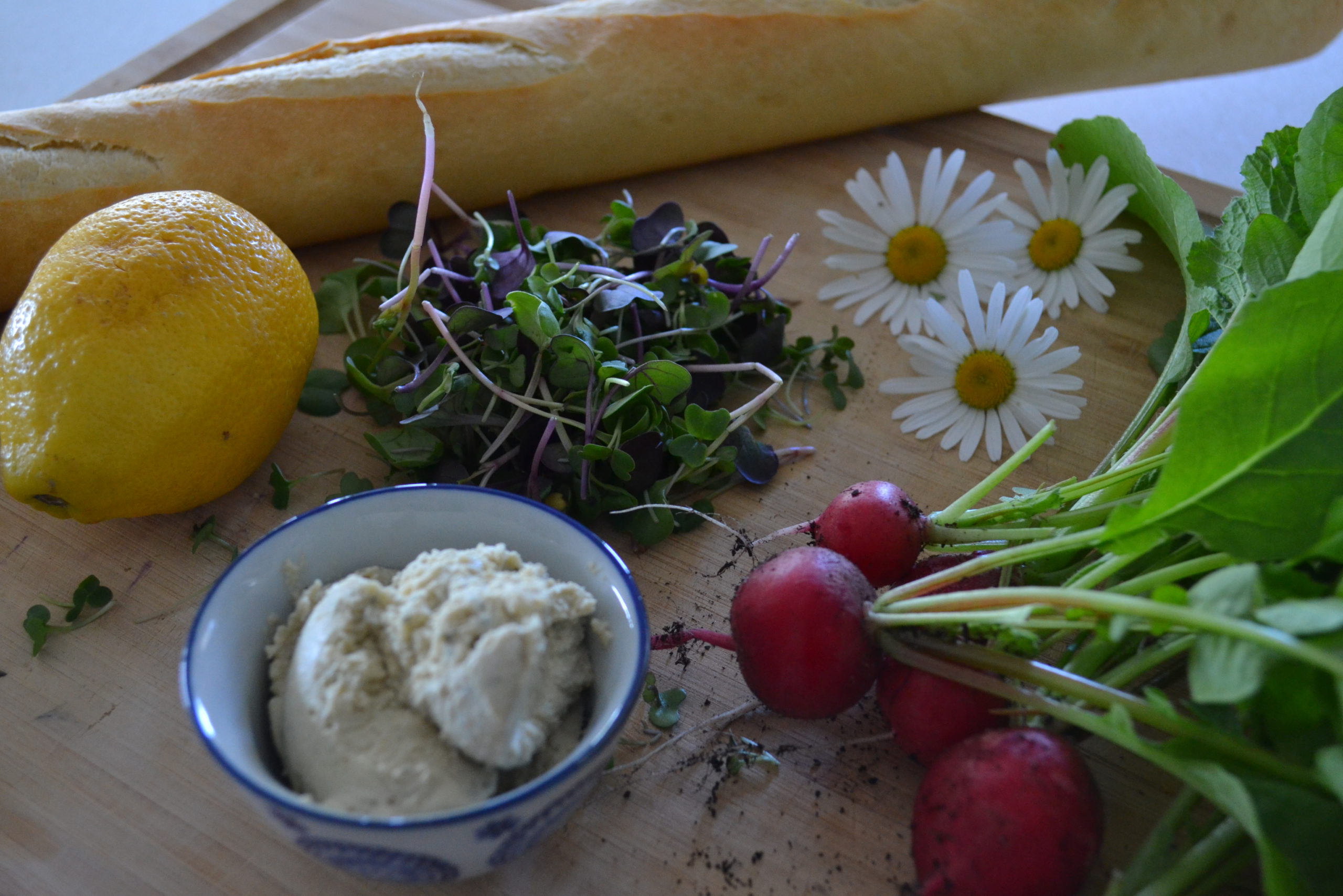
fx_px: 1791
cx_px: 672
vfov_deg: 28.1
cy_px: 448
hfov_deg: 41.1
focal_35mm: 48
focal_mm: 32
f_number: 4.8
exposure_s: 1/60
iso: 1250
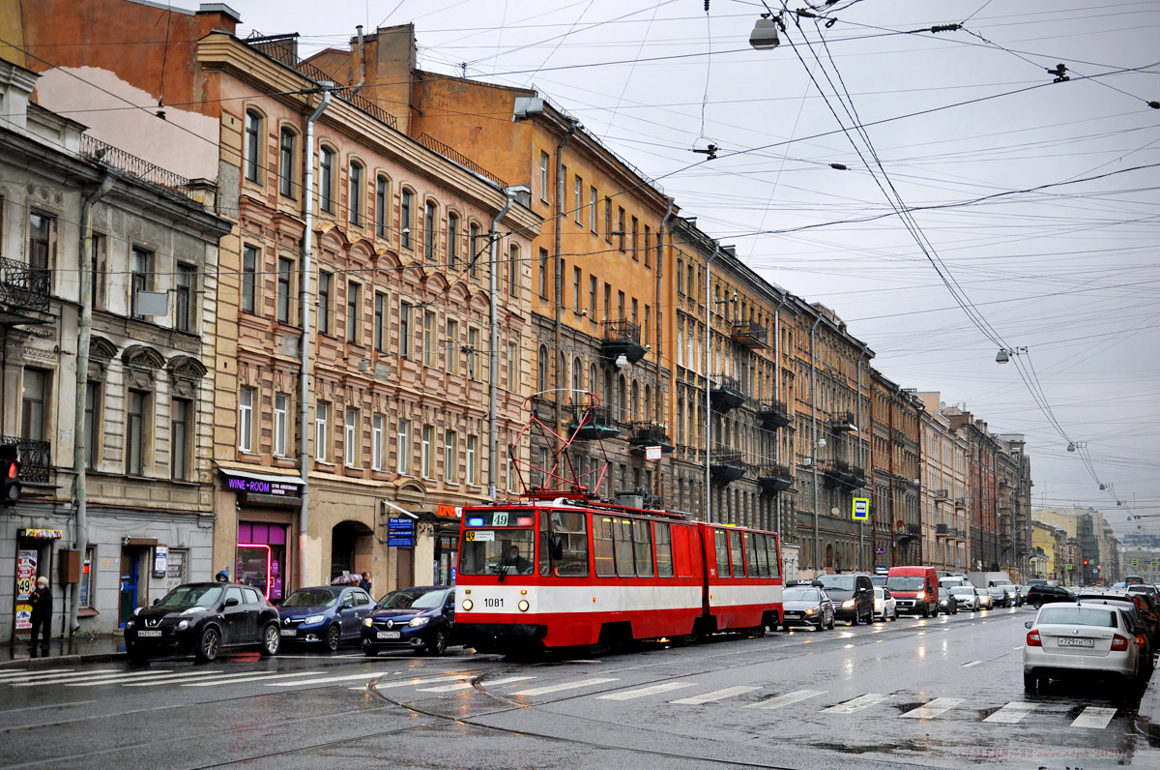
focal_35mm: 48
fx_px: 1544
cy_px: 385
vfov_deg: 28.0
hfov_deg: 41.2
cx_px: 580
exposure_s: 1/160
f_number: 4.5
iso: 400
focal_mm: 32
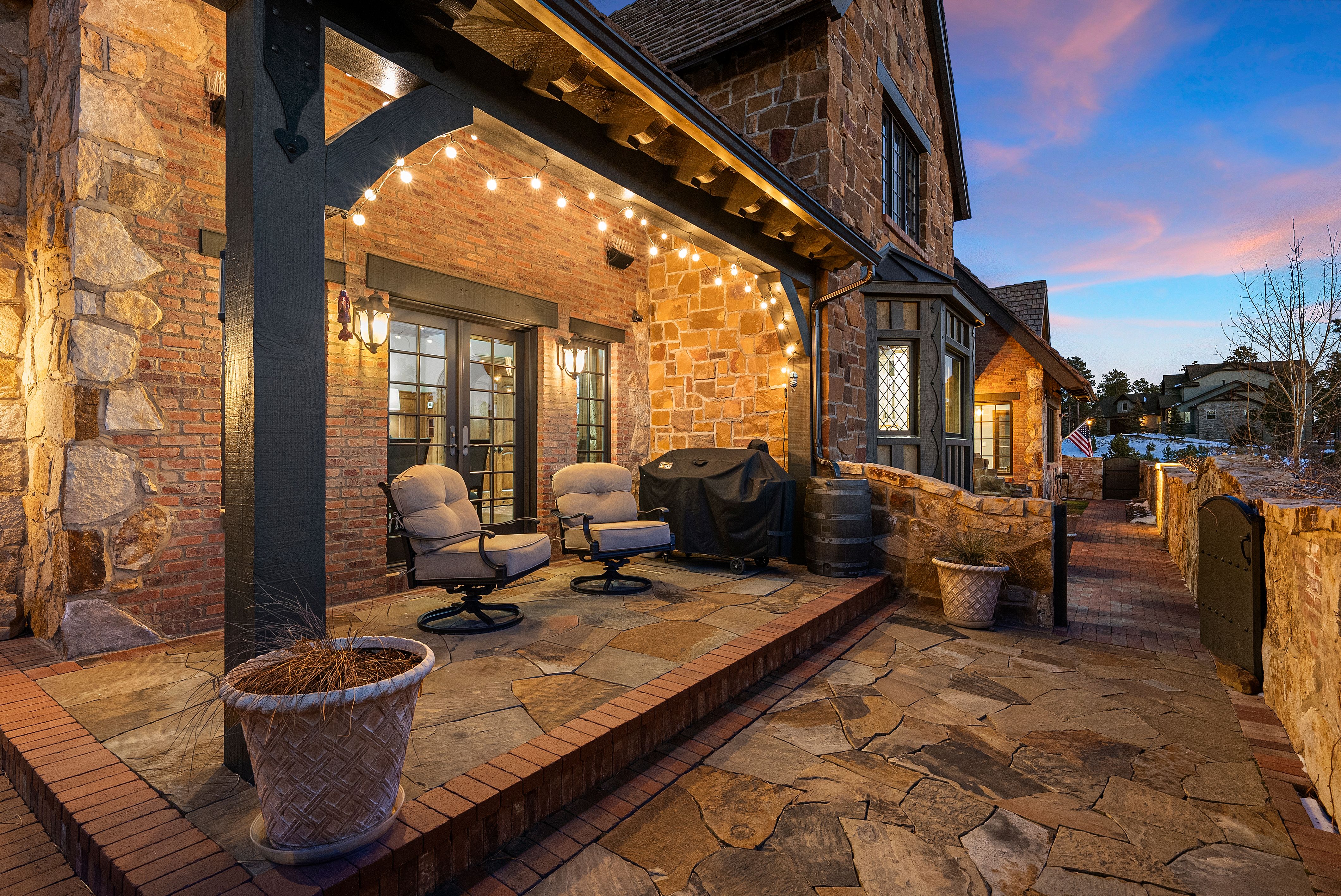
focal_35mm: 17
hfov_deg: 93.2
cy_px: 448
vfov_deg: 70.5
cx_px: 670
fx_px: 634
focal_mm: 17
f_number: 8
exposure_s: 1/1.67
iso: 1600
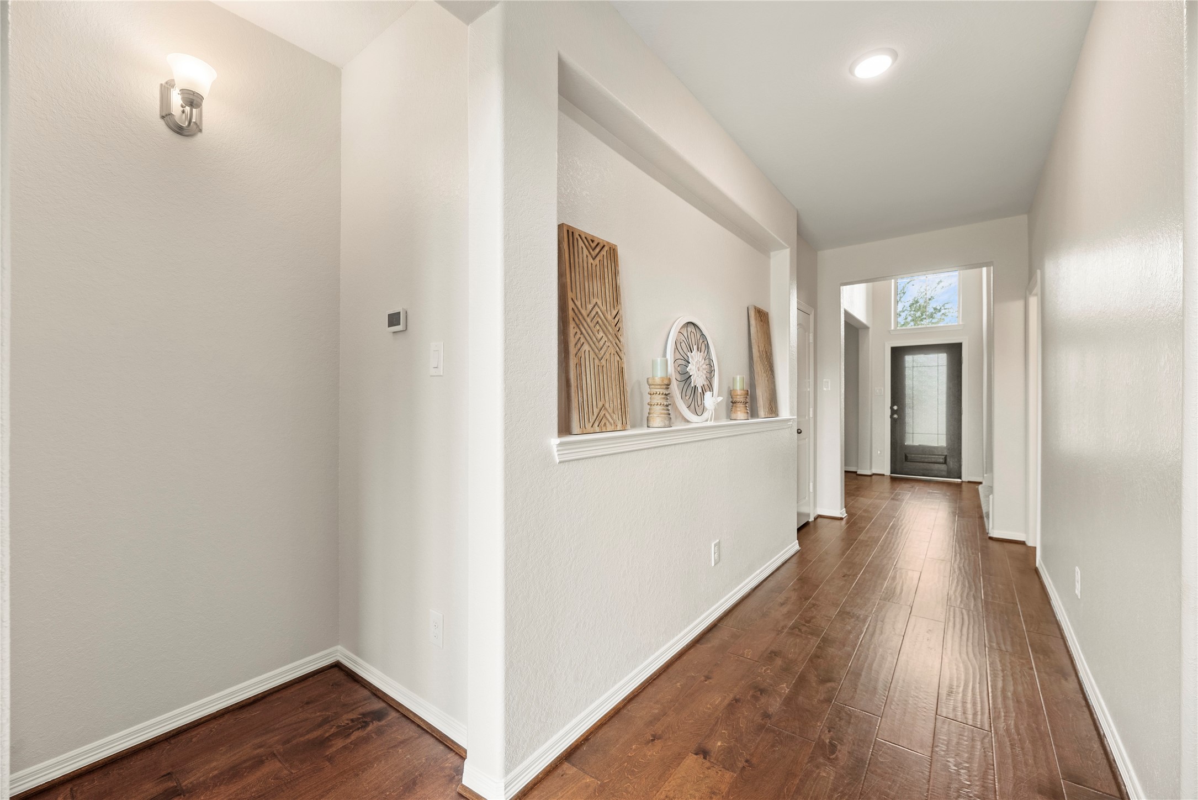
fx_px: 466
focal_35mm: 14
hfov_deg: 104.2
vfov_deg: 81.2
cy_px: 400
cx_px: 599
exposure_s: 1/2
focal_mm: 14
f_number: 8
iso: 400
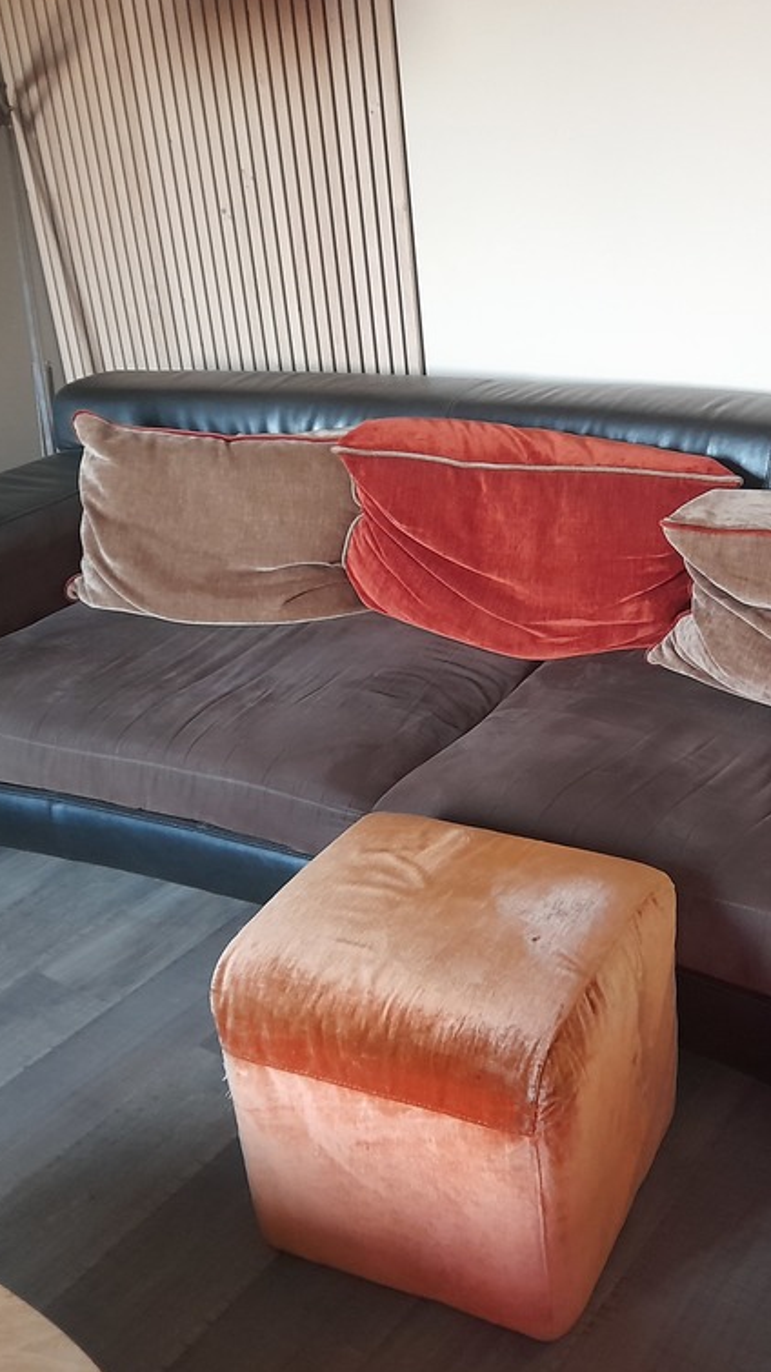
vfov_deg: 54.0
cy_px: 693
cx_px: 511
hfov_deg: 31.7
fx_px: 1345
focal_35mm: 37
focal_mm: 4.6
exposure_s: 1/25
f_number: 2
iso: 640
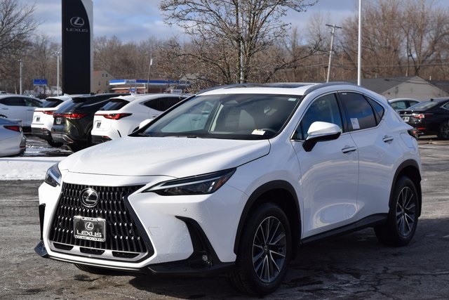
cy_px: 150
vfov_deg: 19.7
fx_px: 861
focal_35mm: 69
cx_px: 224
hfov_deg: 29.2
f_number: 7.1
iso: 400
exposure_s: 1/2000
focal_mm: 46
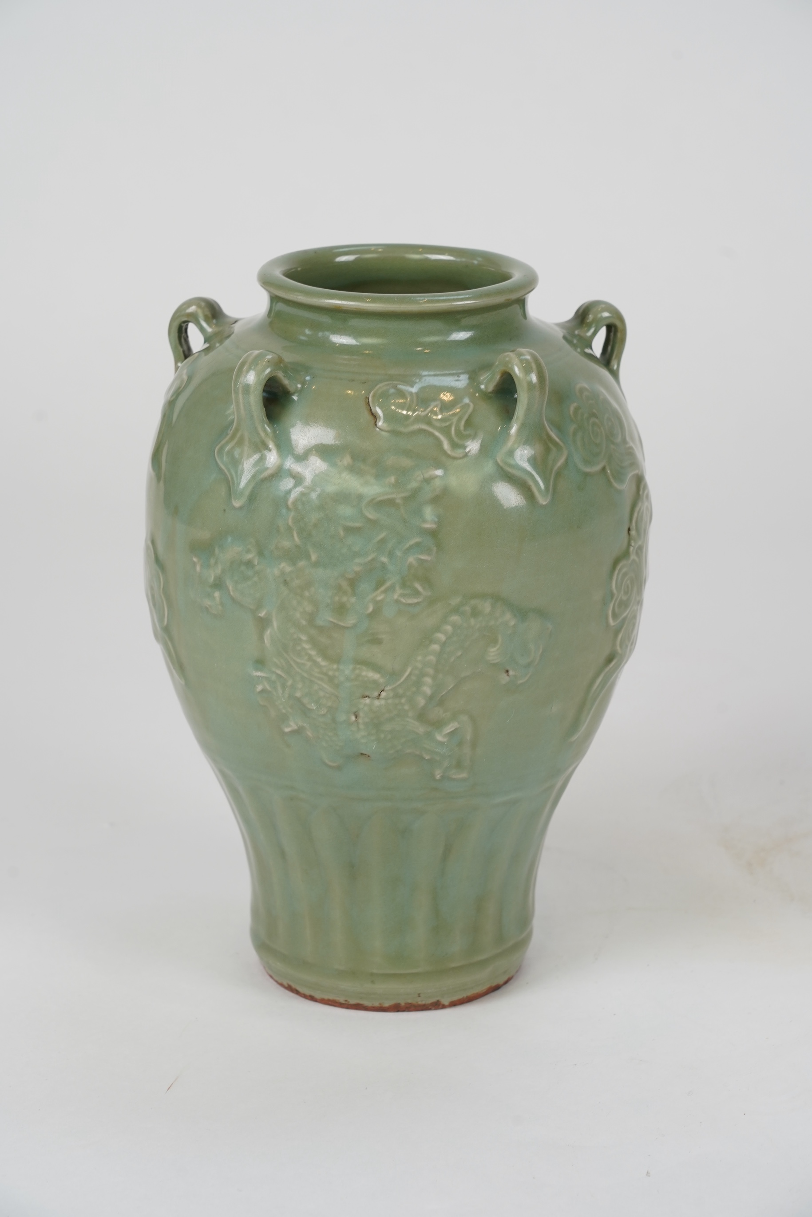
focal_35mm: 86
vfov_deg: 23.6
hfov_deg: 15.9
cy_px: 608
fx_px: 2909
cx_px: 406
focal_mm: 86
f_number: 9
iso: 500
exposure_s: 1/125
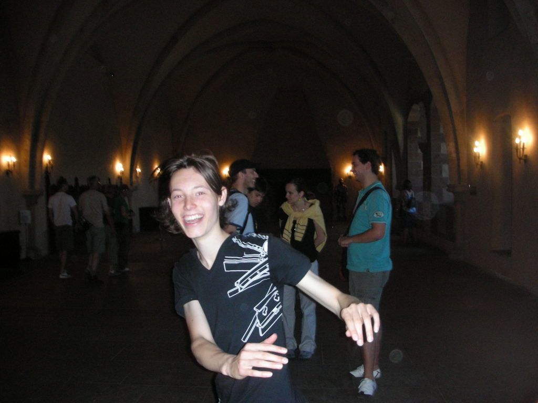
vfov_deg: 40.7
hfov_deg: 52.6
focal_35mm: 35
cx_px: 269
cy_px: 202
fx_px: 544
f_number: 3
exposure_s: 1/60.1
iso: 200
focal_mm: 5.8
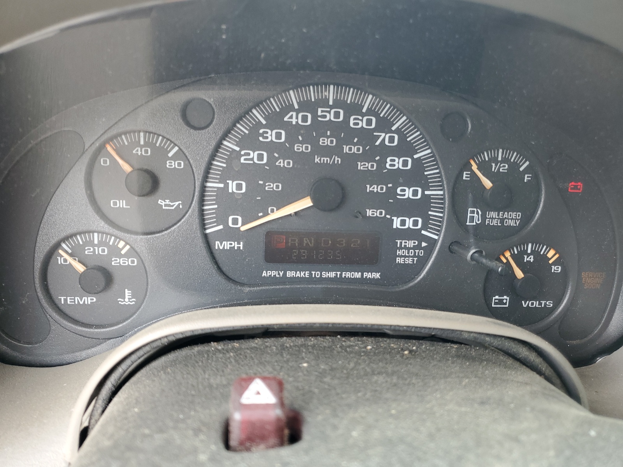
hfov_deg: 67.3
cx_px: 312
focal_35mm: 26
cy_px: 234
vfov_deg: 53.1
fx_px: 468
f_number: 1.5
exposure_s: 1/60.2
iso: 52
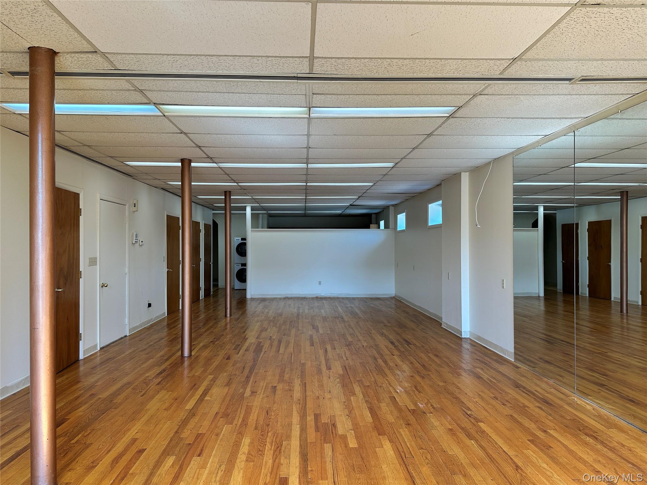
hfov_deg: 71.6
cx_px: 324
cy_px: 242
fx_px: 449
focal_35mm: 24
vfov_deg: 56.8
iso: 64
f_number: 1.78
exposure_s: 1/156
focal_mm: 6.86
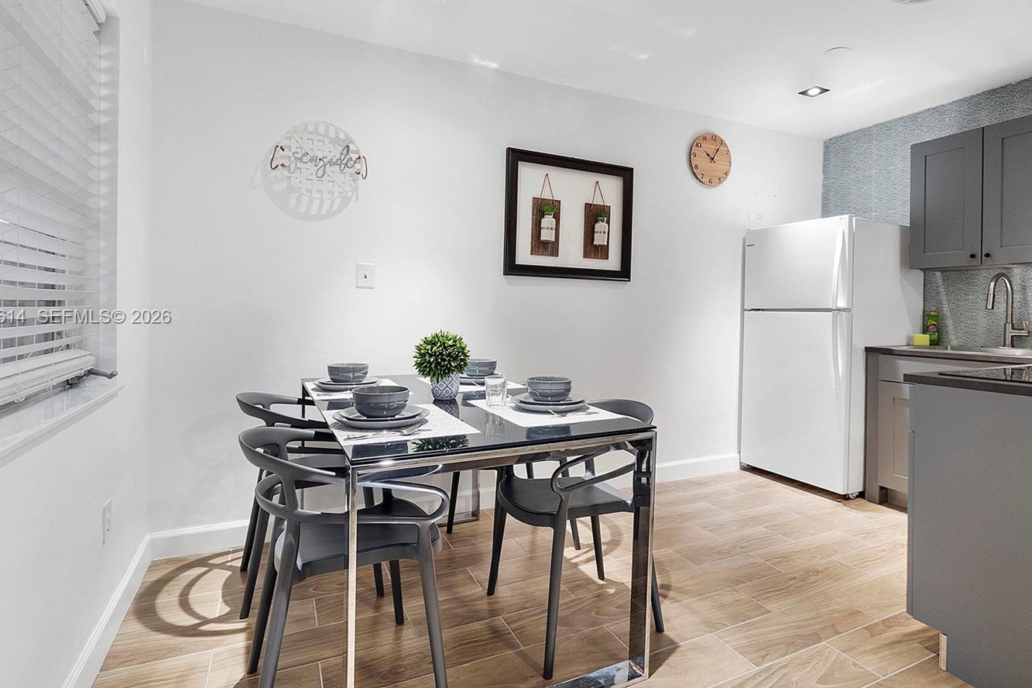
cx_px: 549
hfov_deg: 89.9
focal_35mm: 18
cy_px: 318
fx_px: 516
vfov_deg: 67.3
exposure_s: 1/3
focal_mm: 10
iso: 250
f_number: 9
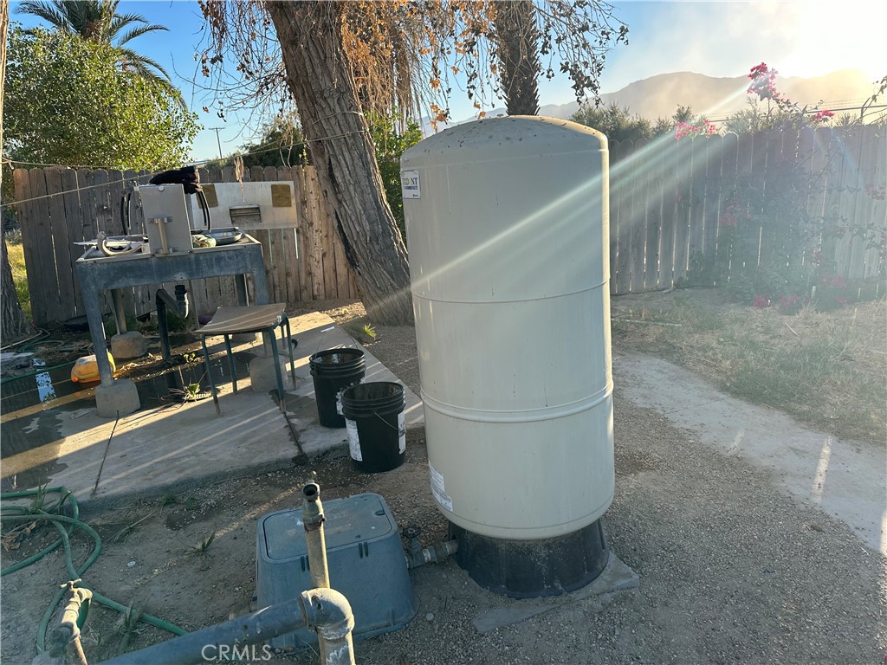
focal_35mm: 24
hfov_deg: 71.6
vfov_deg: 56.8
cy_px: 332
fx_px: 615
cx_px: 444
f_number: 1.78
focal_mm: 6.86
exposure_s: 1/1289
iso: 80
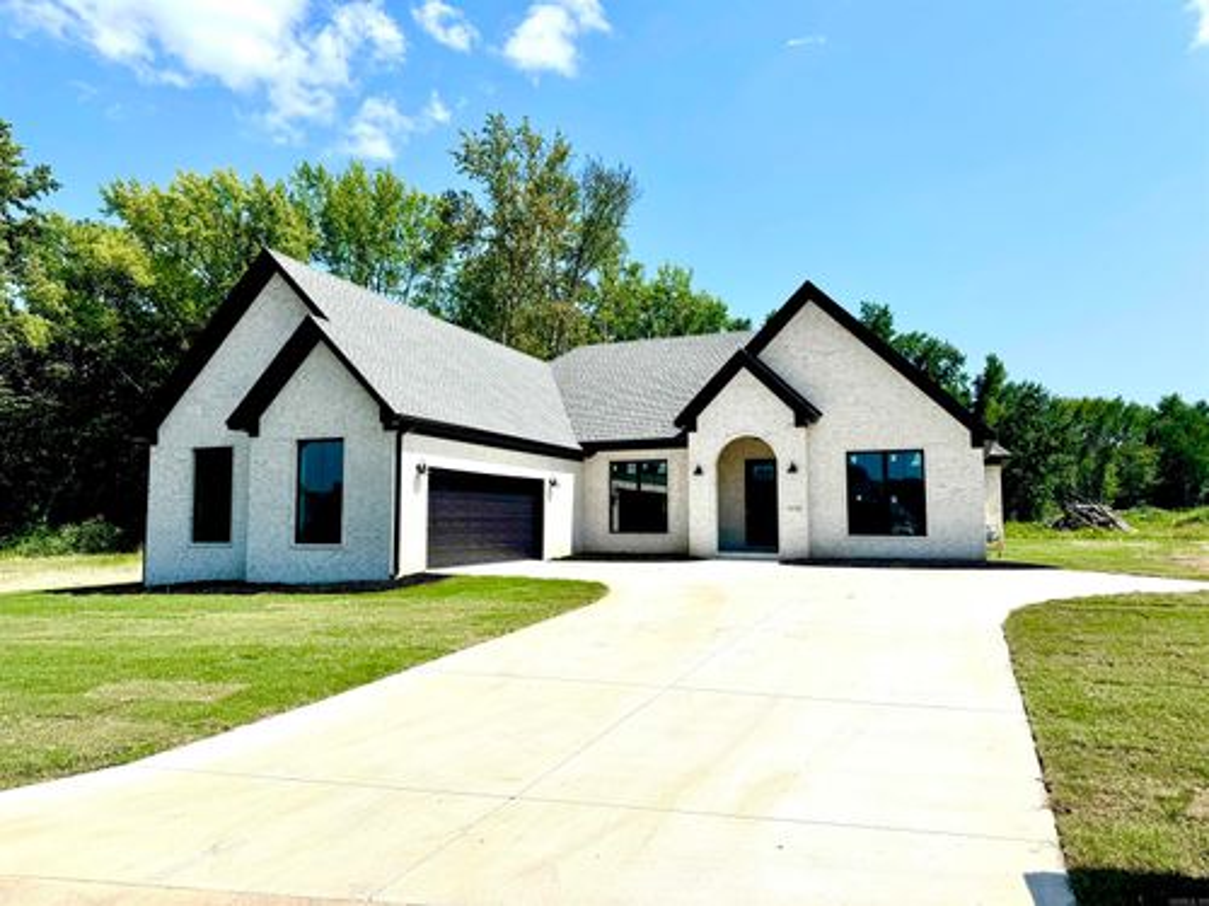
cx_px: 604
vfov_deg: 56.8
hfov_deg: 71.6
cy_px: 453
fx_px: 838
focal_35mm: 24
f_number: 1.78
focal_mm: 6.76
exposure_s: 1/9009
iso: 80
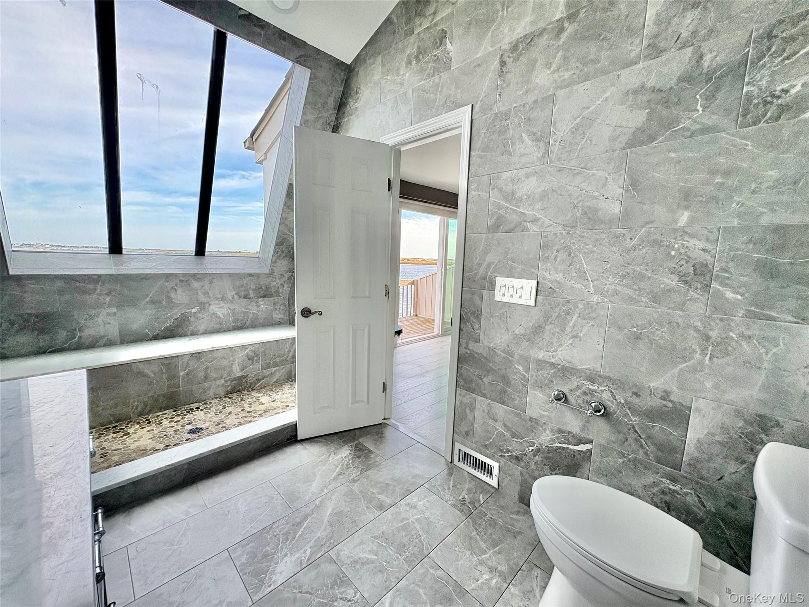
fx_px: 327
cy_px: 304
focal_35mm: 14
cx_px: 404
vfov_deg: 85.7
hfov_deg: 102.1
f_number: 2.2
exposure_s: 1/229
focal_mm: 2.22
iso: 64
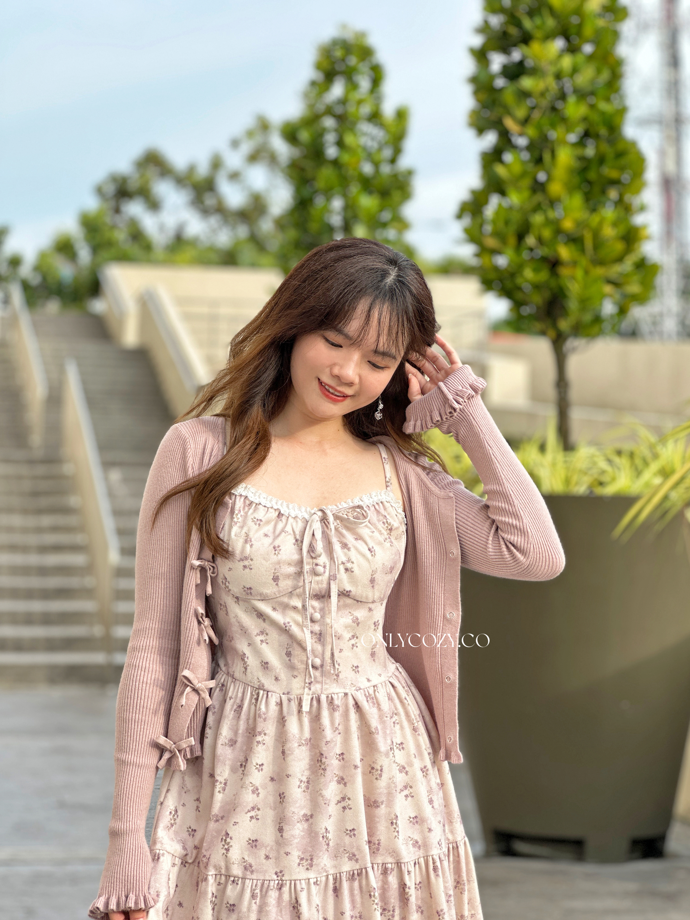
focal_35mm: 77
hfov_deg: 19.1
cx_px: 345
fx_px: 2046
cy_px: 460
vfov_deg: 25.3
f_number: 2.8
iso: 20
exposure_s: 1/121
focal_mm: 9
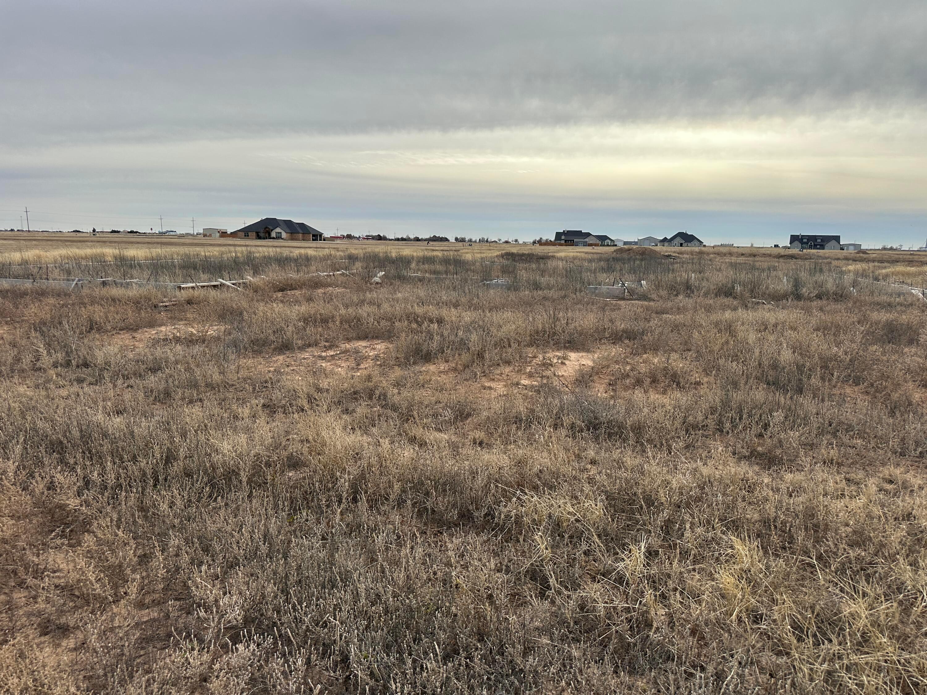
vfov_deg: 56.8
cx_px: 464
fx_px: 643
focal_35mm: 24
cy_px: 348
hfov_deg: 71.6
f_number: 1.78
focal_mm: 6.86
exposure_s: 1/5848
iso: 80
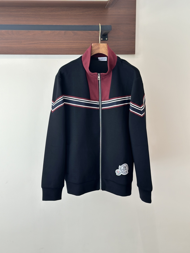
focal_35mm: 48
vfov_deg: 39.7
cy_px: 126
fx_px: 351
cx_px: 95
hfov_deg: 30.3
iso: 50
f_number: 1.78
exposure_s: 1/50
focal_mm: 6.86
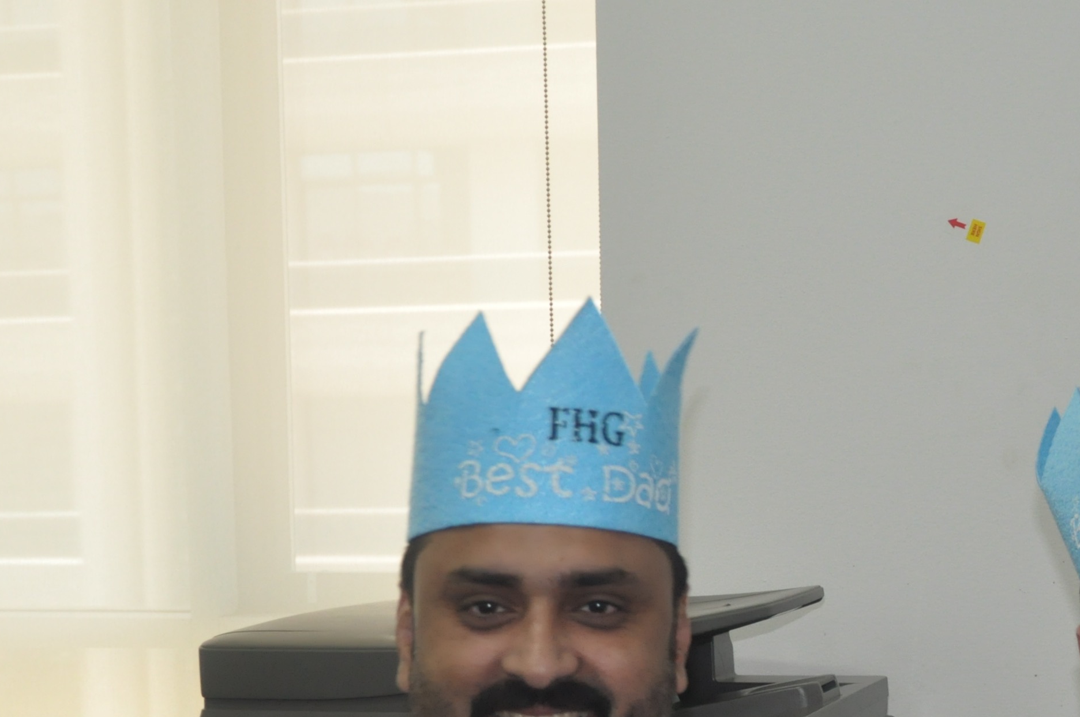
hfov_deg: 27.1
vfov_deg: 18.5
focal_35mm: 72
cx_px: 973
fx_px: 2162
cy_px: 655
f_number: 4
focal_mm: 21
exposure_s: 1/60
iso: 800
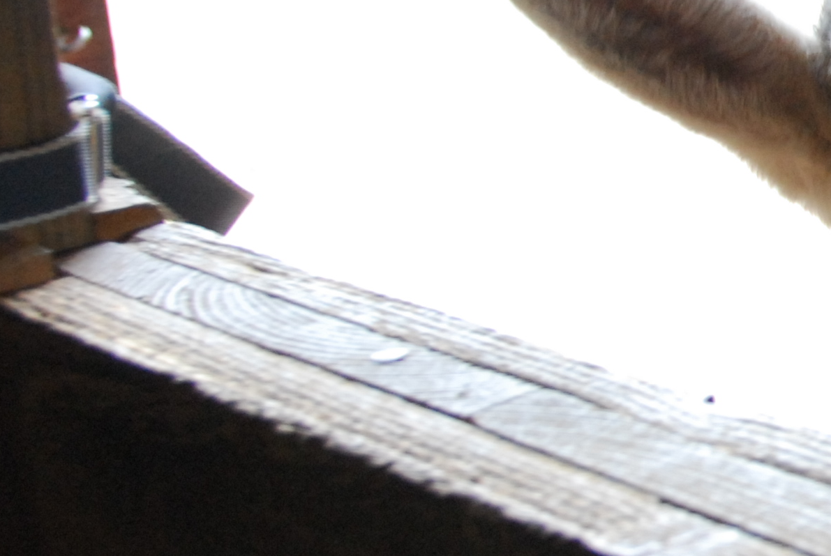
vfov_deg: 11.7
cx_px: 1280
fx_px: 2705
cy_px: 102
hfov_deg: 15.9
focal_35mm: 117
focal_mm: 24
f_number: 3.8
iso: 800
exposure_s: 1/20
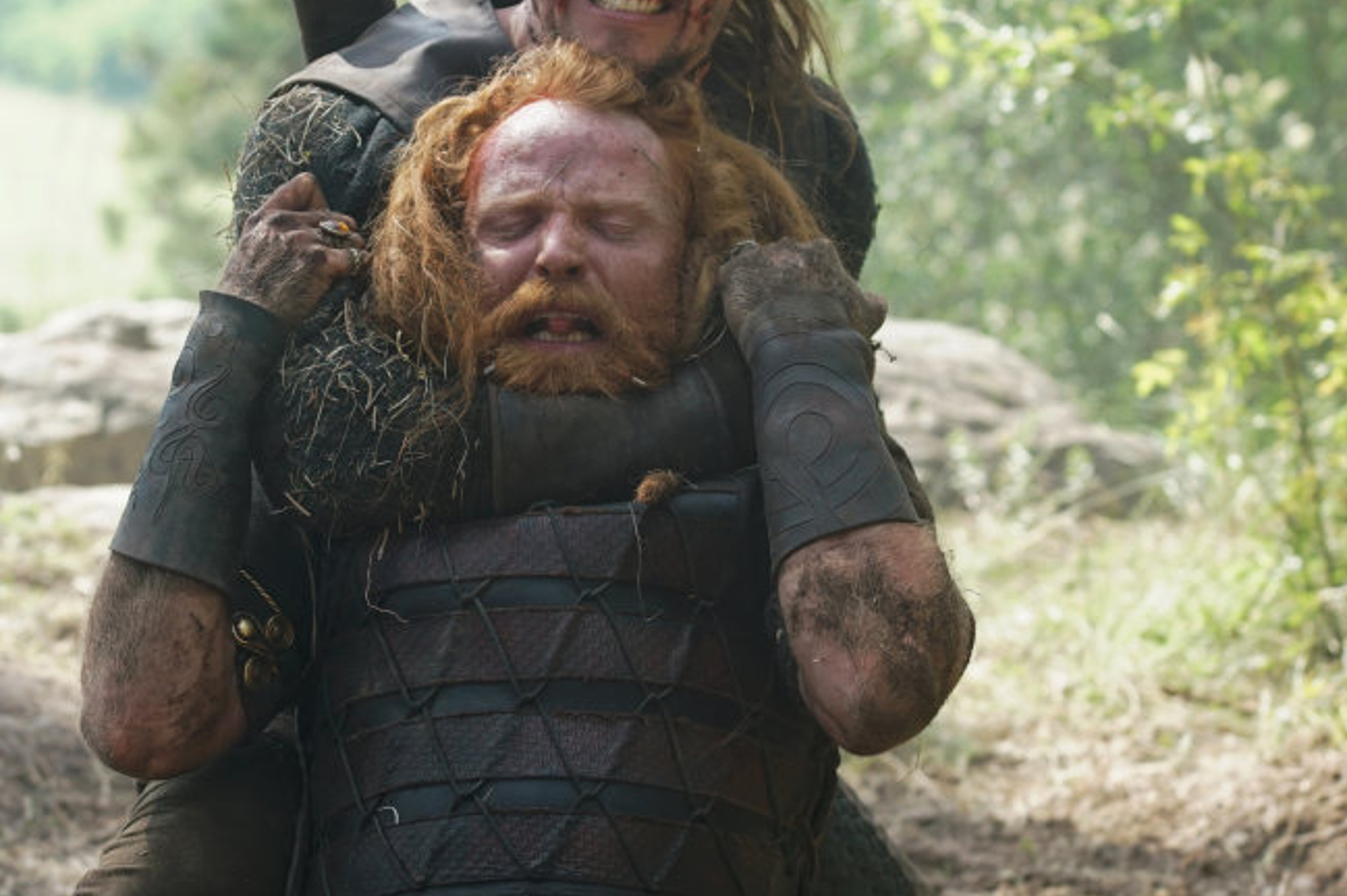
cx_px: 440
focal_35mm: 185
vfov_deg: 7.4
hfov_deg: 11.1
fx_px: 6918
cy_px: 296
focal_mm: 80
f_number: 4
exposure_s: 1/640
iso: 500
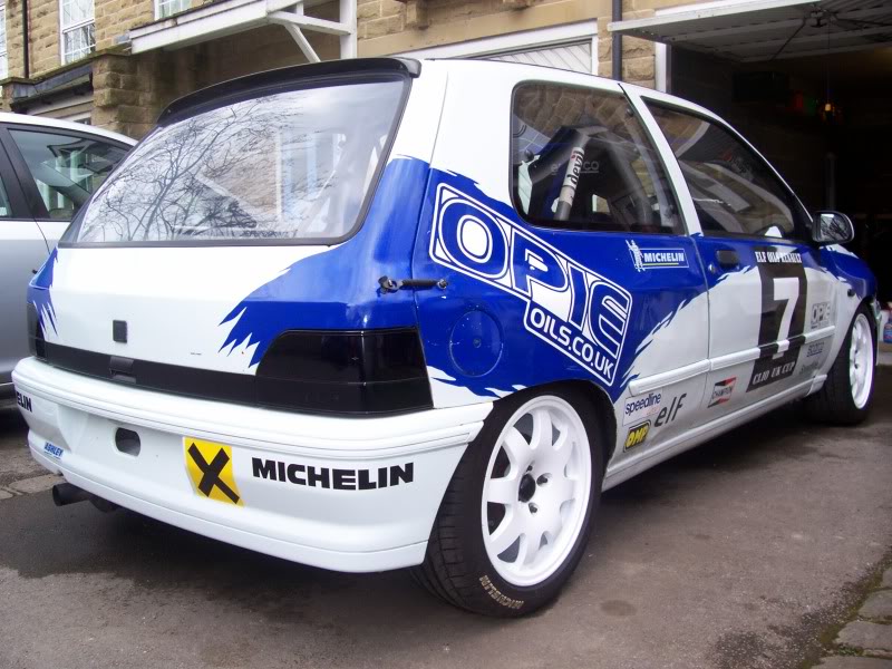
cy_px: 334
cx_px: 446
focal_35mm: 34
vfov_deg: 41.8
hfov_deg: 54.0
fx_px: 876
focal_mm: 5.6
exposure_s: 1/177
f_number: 2.7
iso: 80
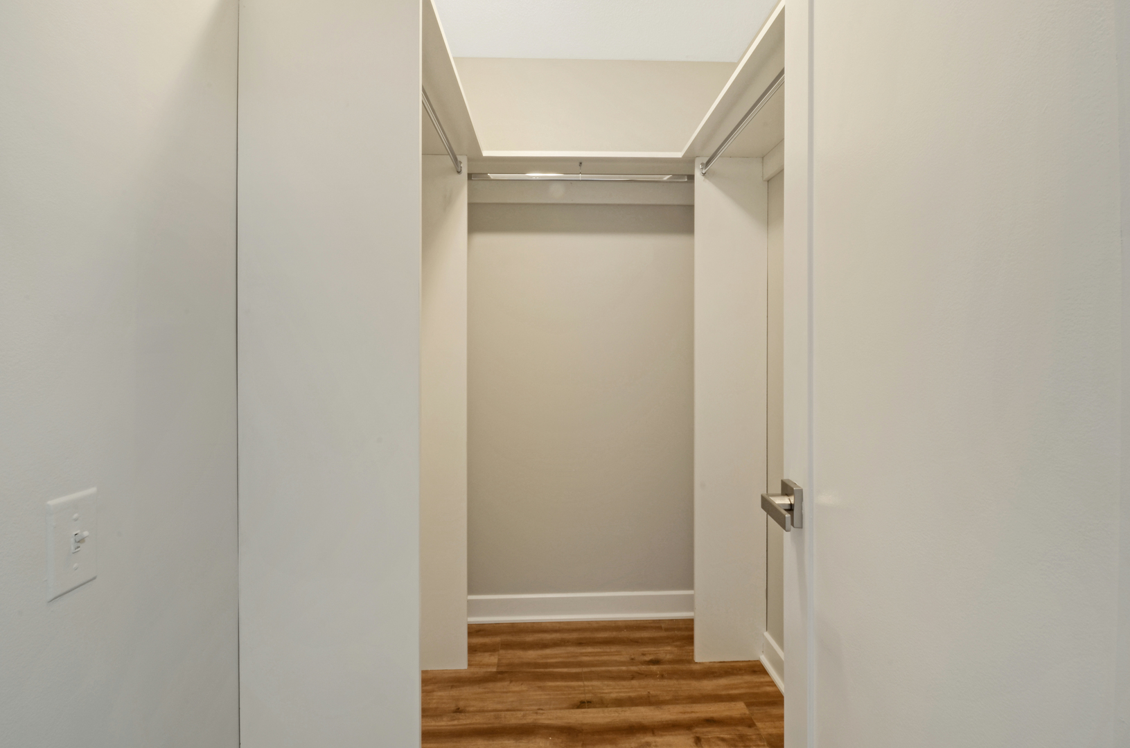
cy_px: 374
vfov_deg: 71.8
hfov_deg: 95.1
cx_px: 565
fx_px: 517
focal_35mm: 16
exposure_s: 2.5
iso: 100
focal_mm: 11
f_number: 11
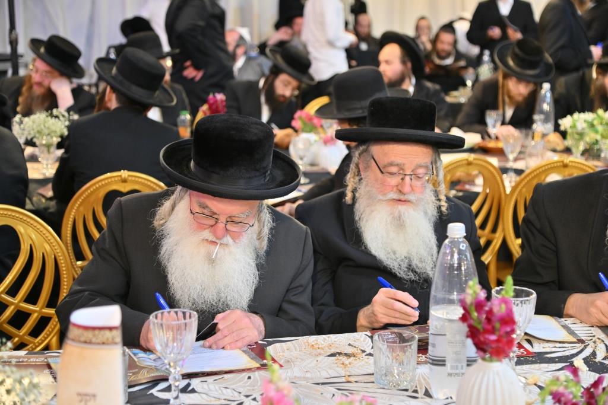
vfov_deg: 21.9
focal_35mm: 62
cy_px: 202
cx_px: 304
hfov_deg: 32.4
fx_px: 1047
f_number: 4
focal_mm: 62
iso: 640
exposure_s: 1/160
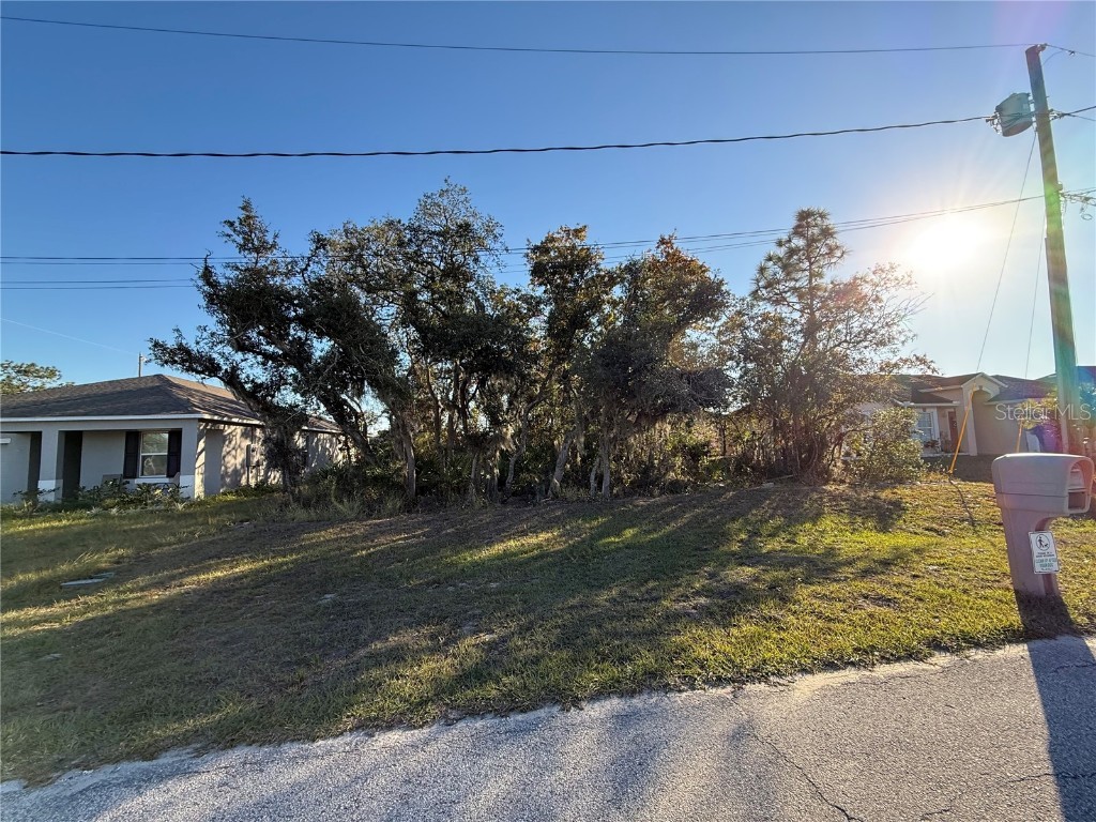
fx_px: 443
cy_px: 411
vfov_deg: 85.7
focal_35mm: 14
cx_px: 548
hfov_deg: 102.1
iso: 64
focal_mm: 2.22
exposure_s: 1/475
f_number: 2.2
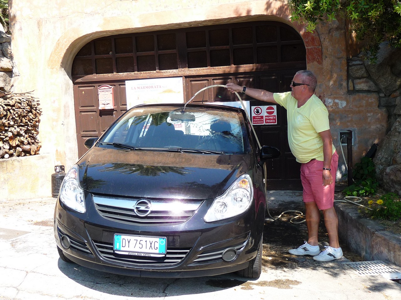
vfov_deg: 33.6
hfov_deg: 43.9
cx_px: 200
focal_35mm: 43
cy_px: 150
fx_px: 498
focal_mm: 5.3
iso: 100
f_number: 3.5
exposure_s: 1/320
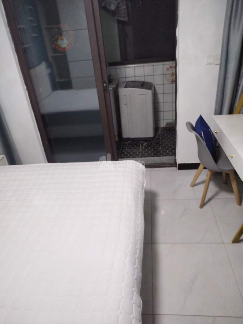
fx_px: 243
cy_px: 162
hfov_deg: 53.1
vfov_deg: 67.3
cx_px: 122
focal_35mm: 26
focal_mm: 4.75
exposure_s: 1/25
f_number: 1.8
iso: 1123
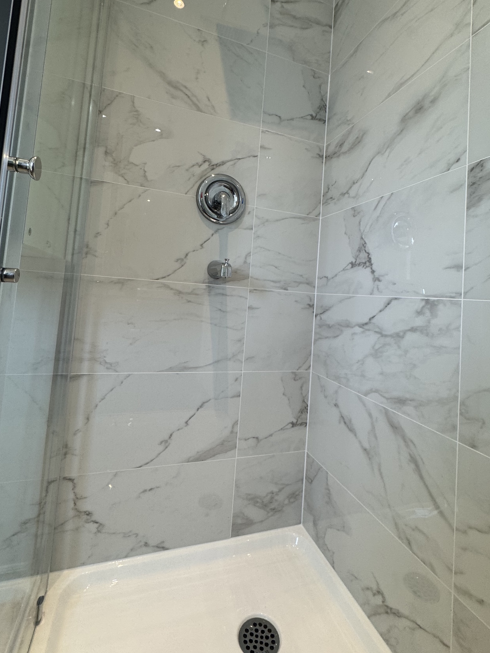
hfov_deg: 74.7
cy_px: 275
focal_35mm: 17
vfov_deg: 90.3
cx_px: 246
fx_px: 321
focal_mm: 2.22
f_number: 2.2
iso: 125
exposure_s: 1/120
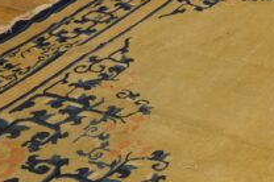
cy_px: 202
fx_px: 593
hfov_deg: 24.8
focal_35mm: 78
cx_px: 273
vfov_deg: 16.9
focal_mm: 18
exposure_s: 1/60
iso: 640
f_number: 4
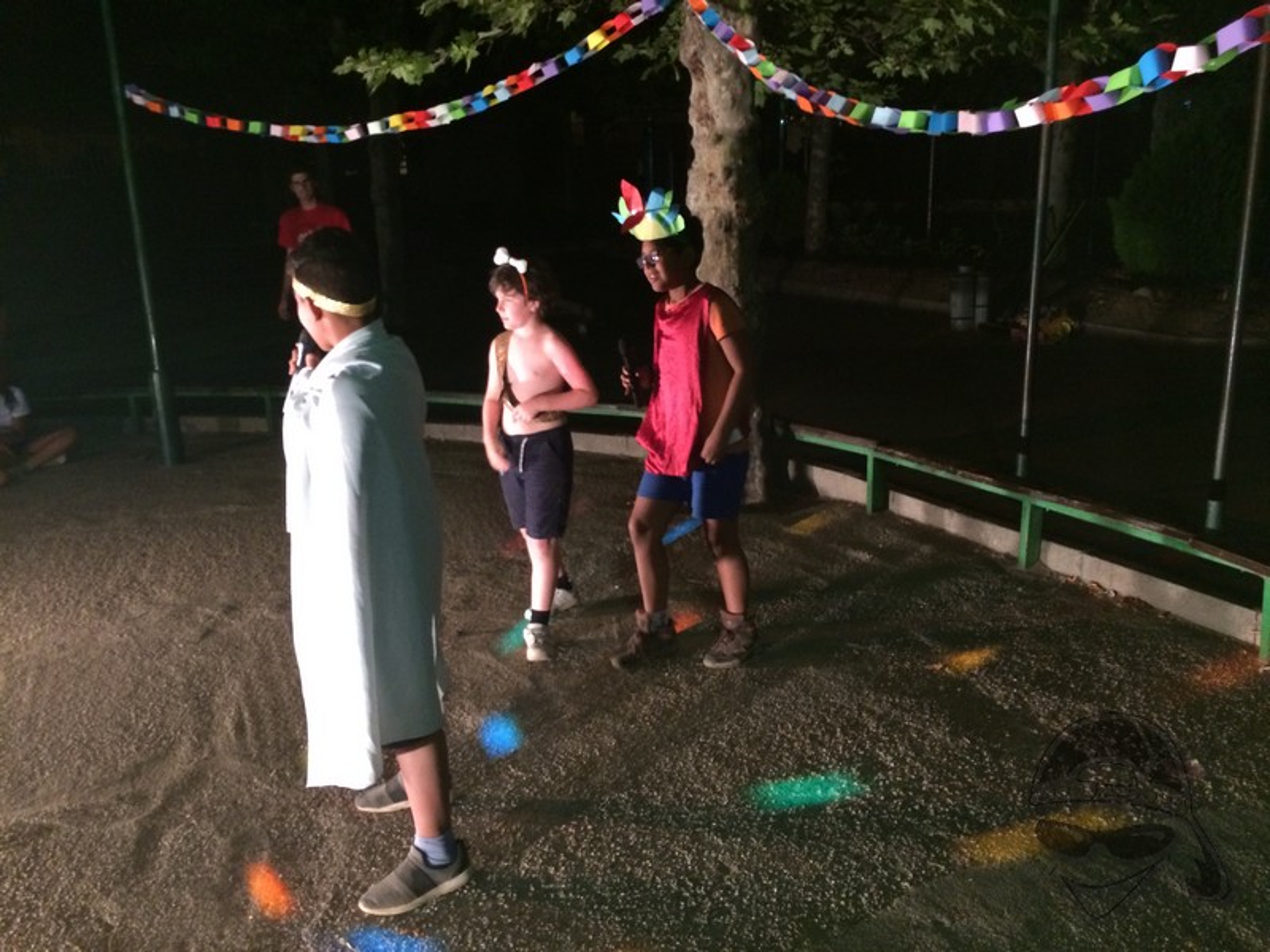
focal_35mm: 29
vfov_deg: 48.2
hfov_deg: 61.7
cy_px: 476
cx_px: 635
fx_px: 1064
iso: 320
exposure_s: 1/17
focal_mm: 4.15
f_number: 2.2
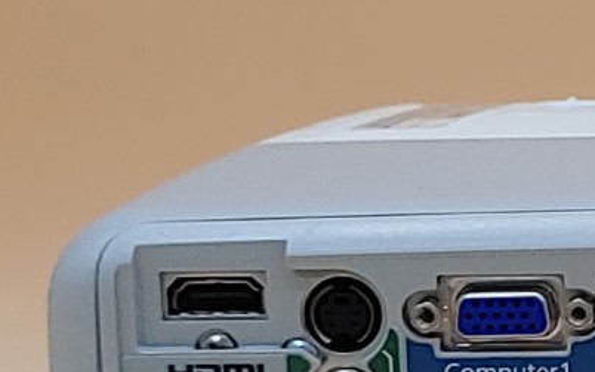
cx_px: 1052
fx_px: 3015
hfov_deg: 10.6
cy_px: 442
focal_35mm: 186
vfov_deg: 7.0
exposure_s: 1/116
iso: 50
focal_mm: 4.36
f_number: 1.8
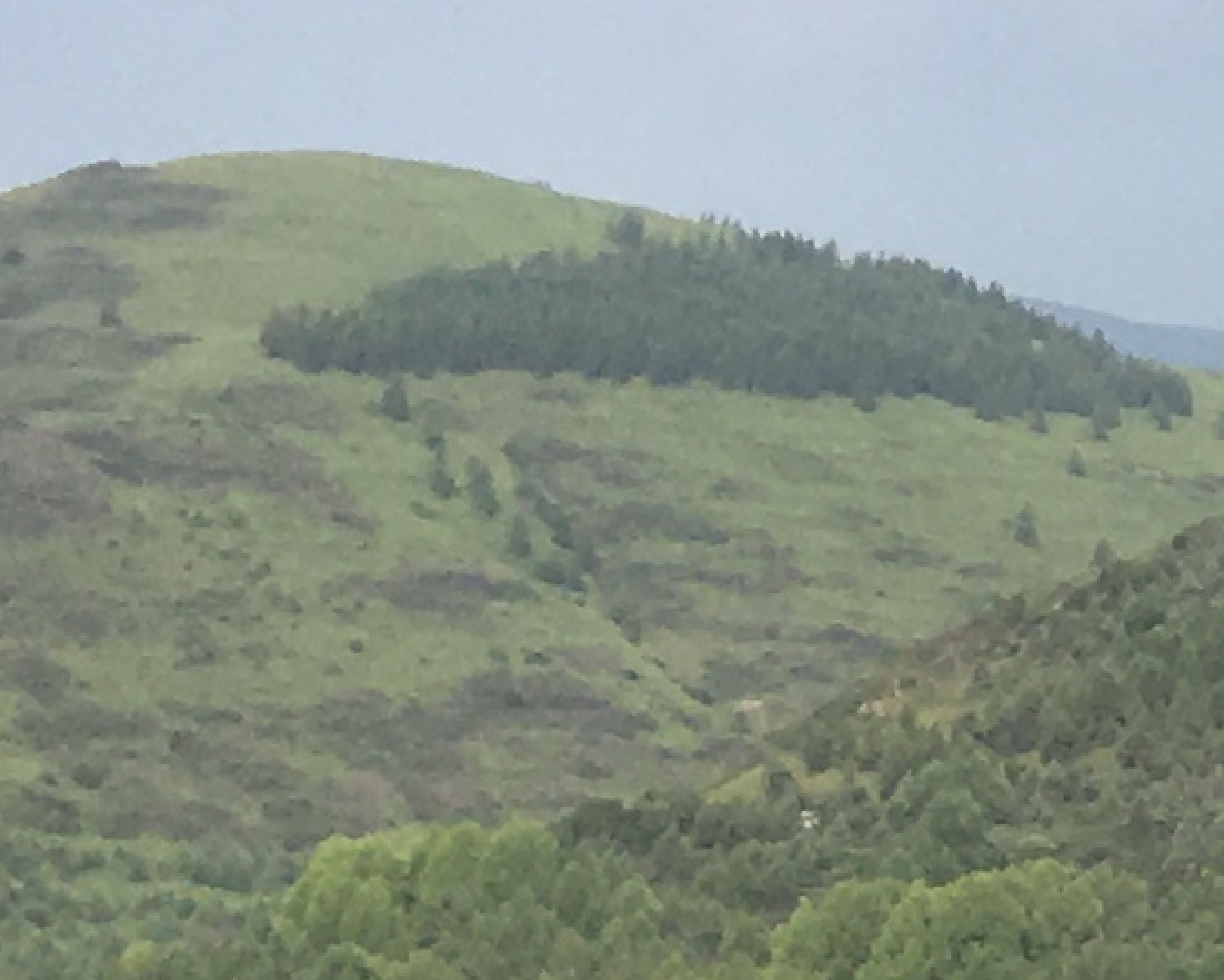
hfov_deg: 7.6
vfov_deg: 7.5
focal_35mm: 207
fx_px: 7500
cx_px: 4196
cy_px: 244
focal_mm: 4.15
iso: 25
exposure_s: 1/1068
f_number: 2.2
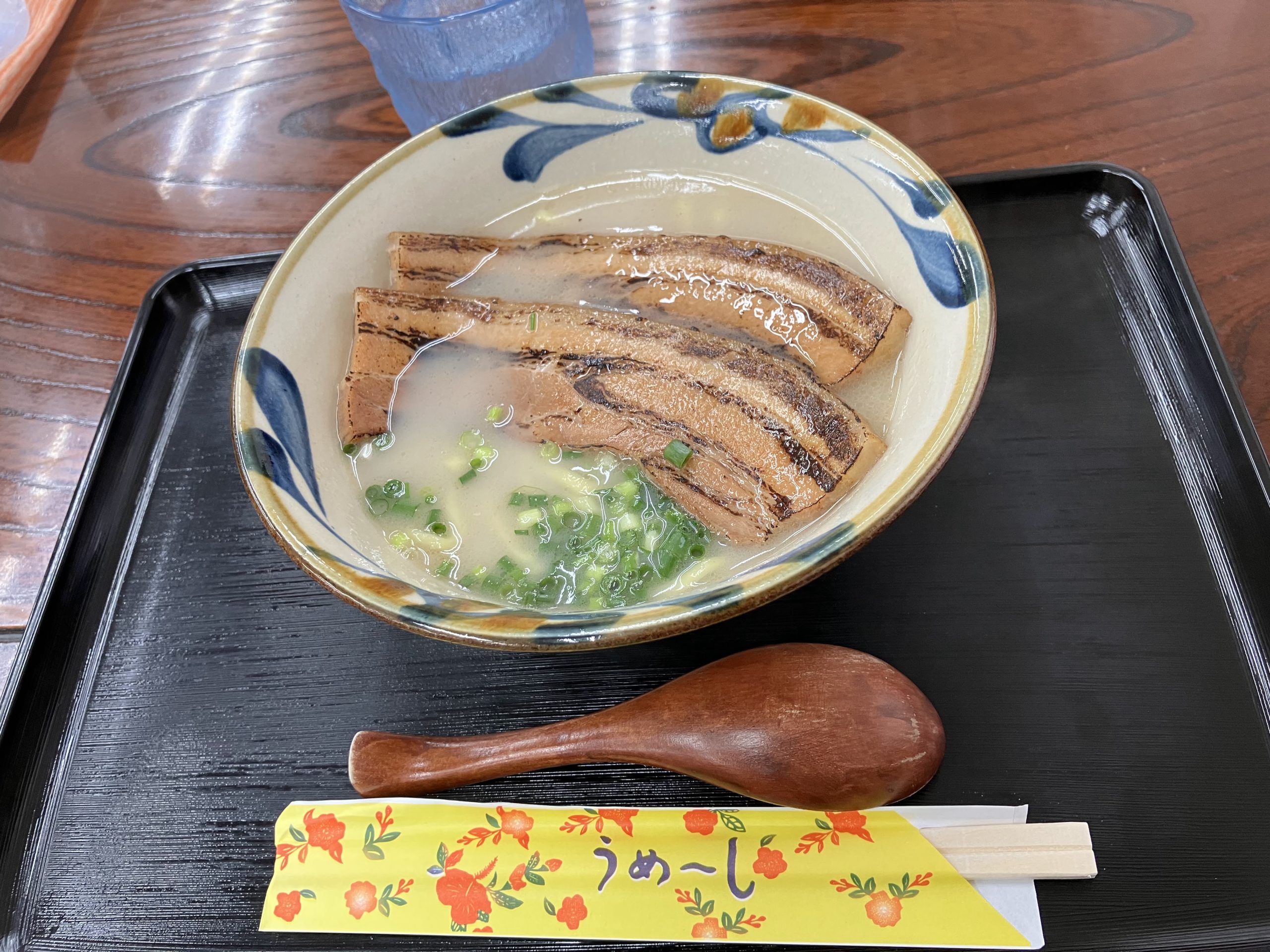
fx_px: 1027
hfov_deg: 63.4
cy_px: 476
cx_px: 635
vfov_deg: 49.7
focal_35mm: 28
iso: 80
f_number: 1.8
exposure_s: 1/81
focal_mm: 3.99
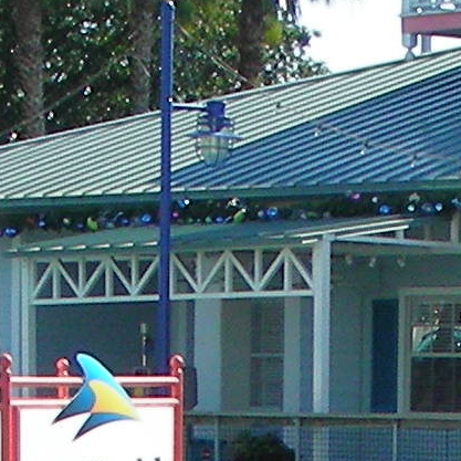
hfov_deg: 7.6
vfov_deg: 7.5
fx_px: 3420
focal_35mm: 227
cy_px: 818
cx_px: 639
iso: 50
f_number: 4
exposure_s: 1/395
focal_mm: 6.3
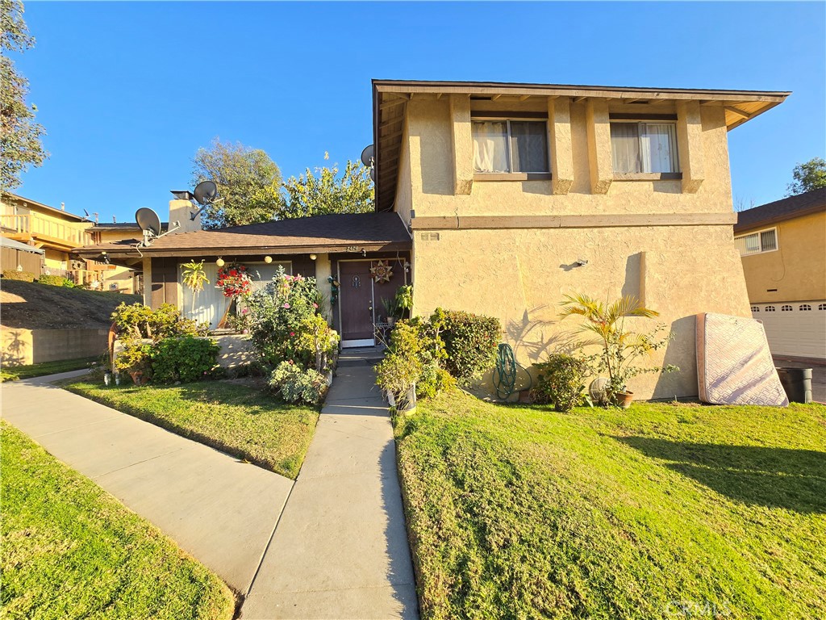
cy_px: 310
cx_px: 413
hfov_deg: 106.2
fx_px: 310
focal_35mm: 13
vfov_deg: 89.9
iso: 50
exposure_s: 1/668
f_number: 2.2
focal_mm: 2.2
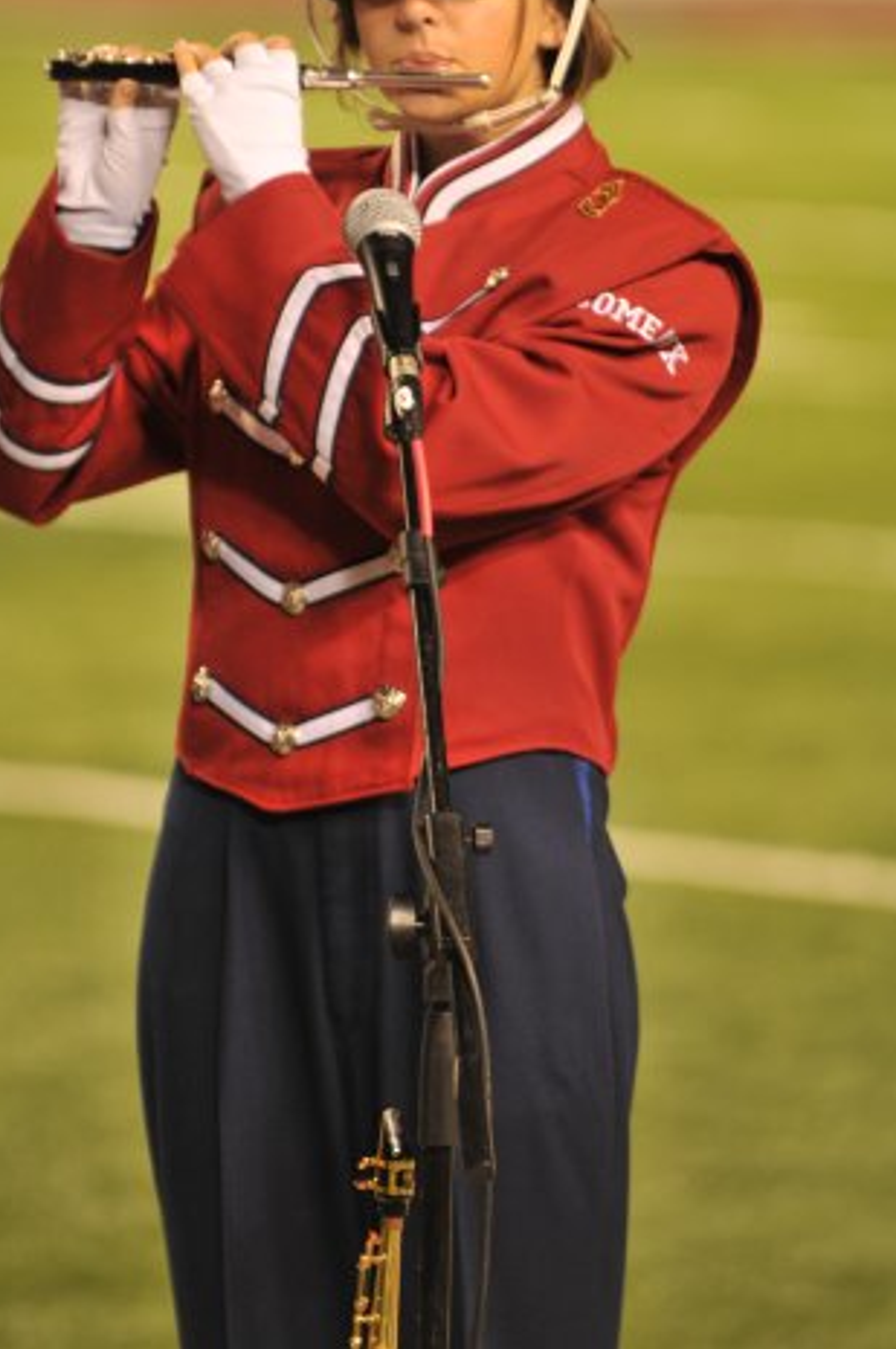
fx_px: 14479
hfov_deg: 3.5
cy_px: 484
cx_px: 428
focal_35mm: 387
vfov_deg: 5.3
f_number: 2.8
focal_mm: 200
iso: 400
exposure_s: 1/60
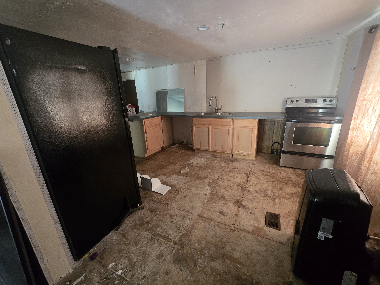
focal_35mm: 13
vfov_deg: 89.9
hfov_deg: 106.2
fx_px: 143
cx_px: 190
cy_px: 142
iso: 1000
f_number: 2.2
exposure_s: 1/60
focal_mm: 2.2
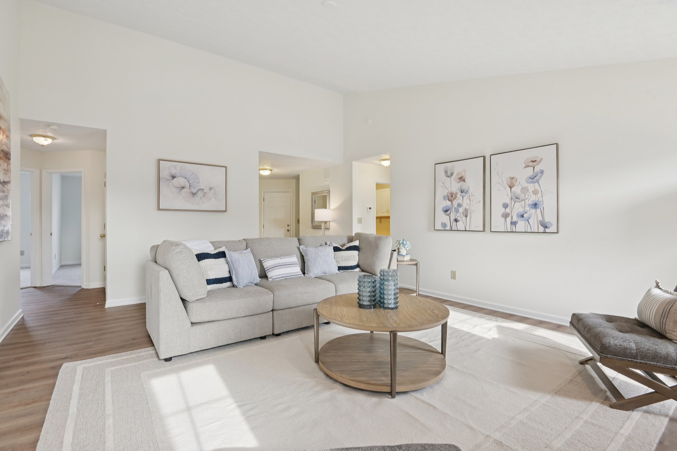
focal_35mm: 16
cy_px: 226
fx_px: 301
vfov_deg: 73.7
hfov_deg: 96.7
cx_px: 338
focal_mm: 16
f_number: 8
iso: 100
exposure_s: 1/20
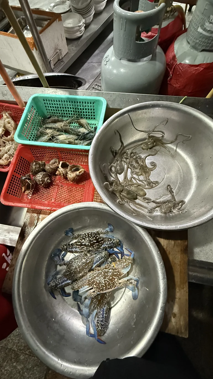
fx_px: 161
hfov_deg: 66.9
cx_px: 96
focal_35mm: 16
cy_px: 192
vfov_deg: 99.4
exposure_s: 1/50
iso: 1000
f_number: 2.2
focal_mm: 2.22
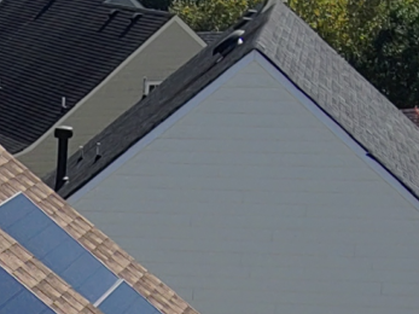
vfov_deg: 9.1
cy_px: 600
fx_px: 1876
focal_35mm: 155
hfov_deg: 12.2
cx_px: -173
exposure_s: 1/1131
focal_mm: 3.7
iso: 100
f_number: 2.8
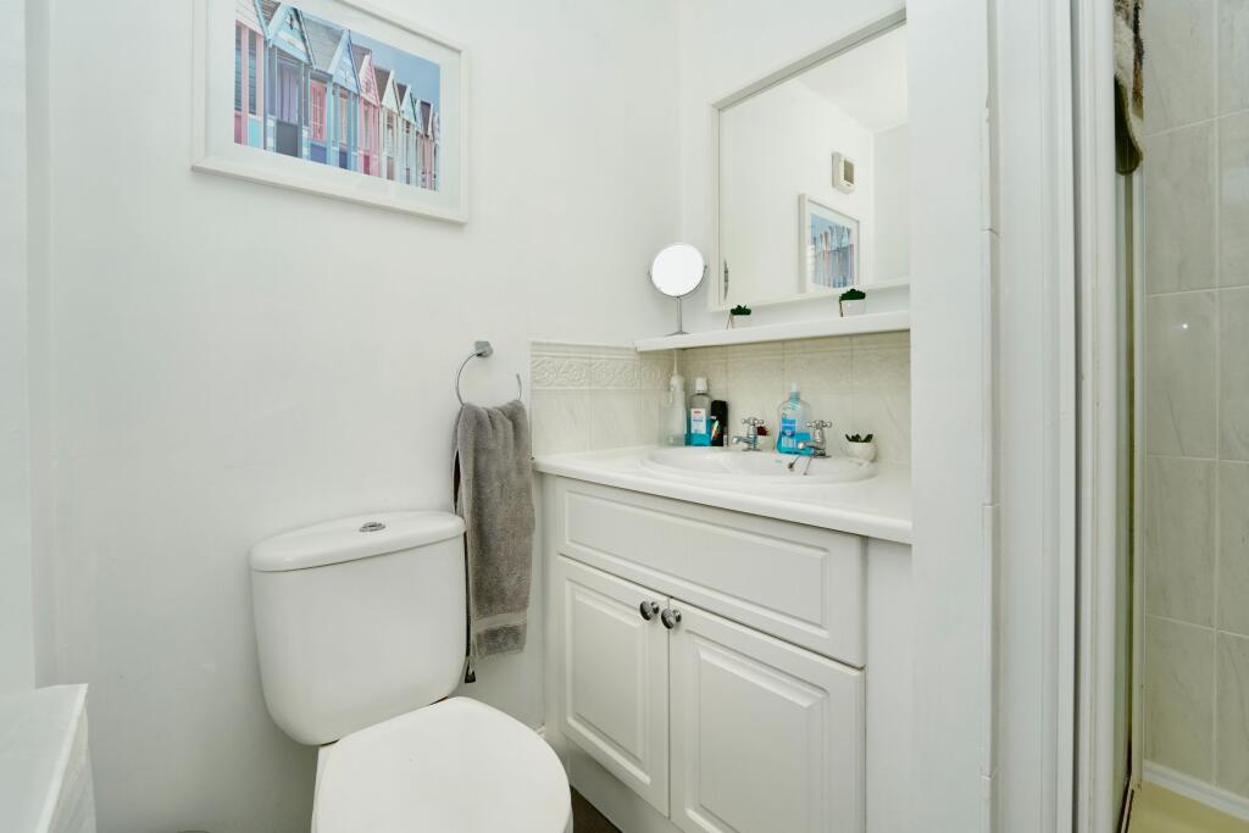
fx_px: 486
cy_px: 416
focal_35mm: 14
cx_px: 624
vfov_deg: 81.2
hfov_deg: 104.2
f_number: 4.5
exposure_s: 1/250
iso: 100
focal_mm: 14
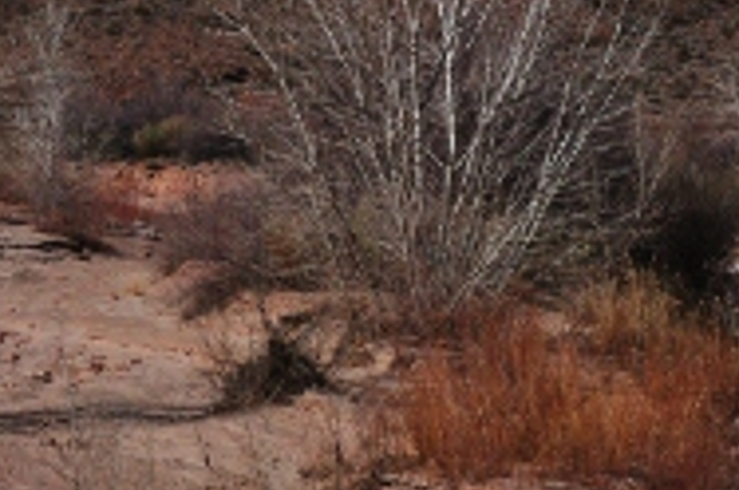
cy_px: 622
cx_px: 605
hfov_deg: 5.7
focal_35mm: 360
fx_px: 7377
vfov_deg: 3.8
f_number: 22
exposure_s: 1/250
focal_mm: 70
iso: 200
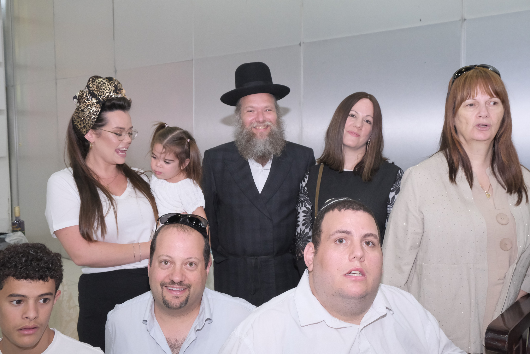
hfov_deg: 54.4
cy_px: 177
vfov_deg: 37.9
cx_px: 265
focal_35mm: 35
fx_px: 515
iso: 4000
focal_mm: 23.3
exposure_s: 1/160
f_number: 5.6
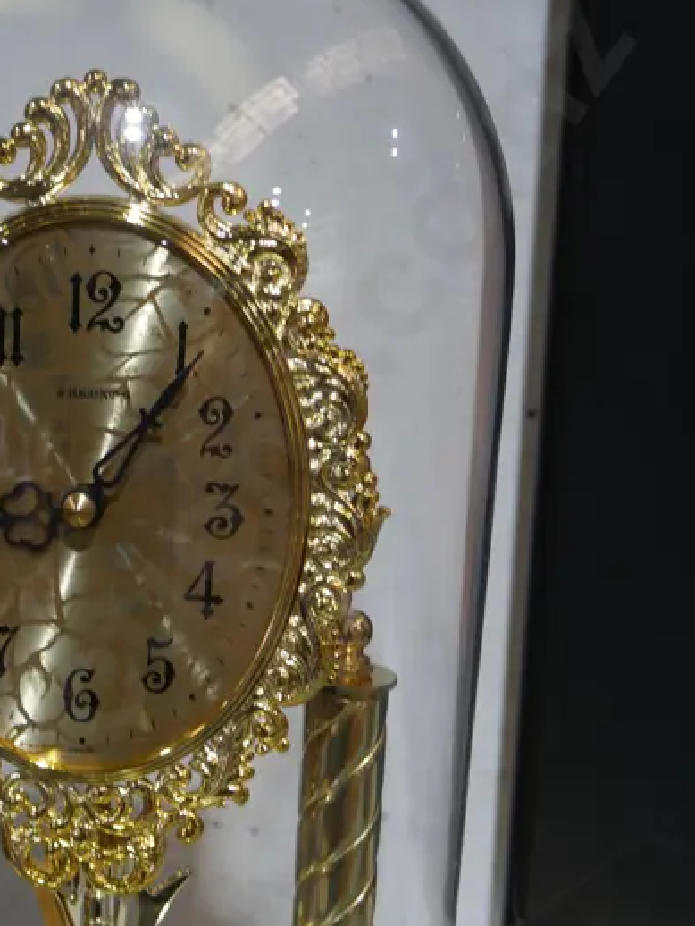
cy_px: 751
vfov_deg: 23.2
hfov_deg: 17.5
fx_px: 2220
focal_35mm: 83
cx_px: 54
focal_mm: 21
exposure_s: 1/60
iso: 400
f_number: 4.6
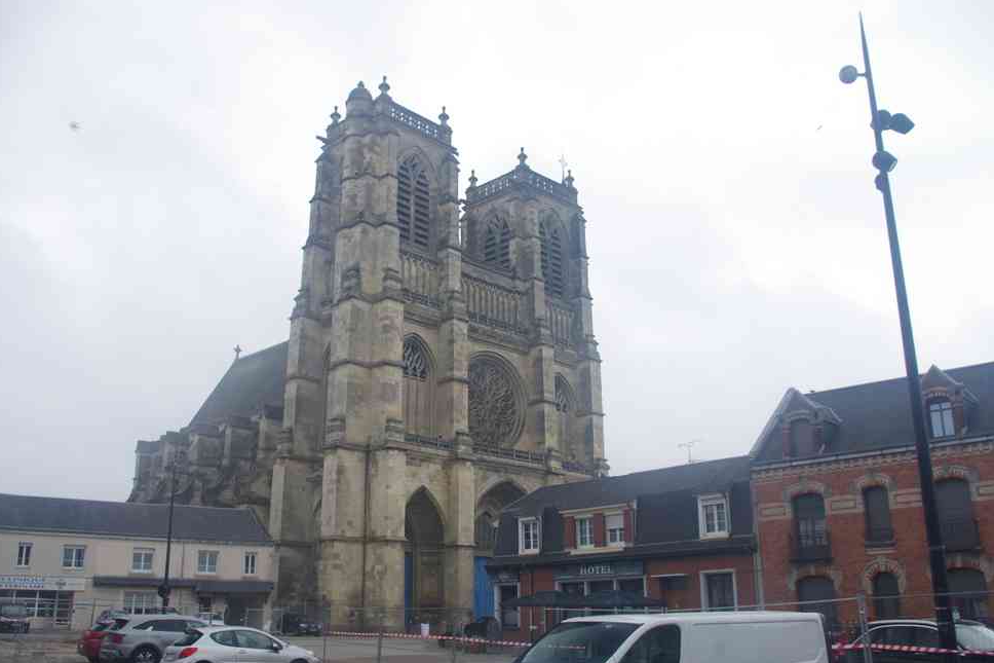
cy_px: 340
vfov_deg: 40.5
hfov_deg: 57.9
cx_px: 490
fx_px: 898
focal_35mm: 33
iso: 200
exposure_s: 1/50
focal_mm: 21
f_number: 9
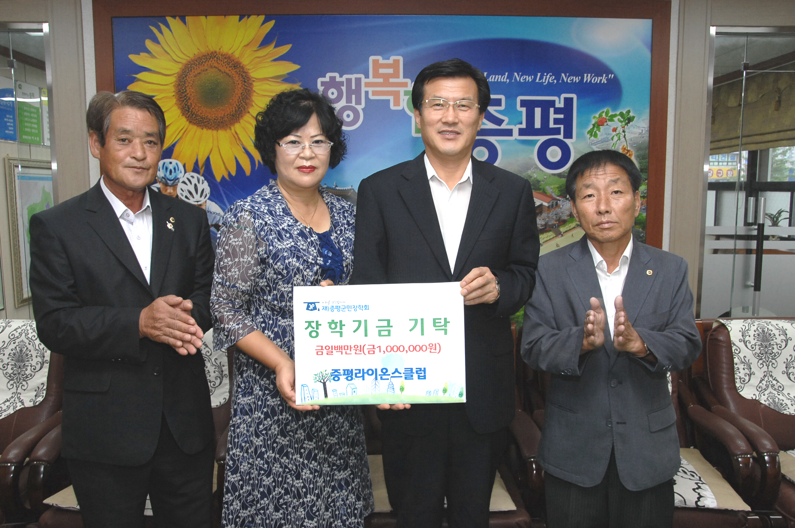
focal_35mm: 30
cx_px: 398
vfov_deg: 43.5
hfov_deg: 62.0
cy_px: 264
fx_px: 662
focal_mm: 20
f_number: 5.6
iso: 400
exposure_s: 1/60
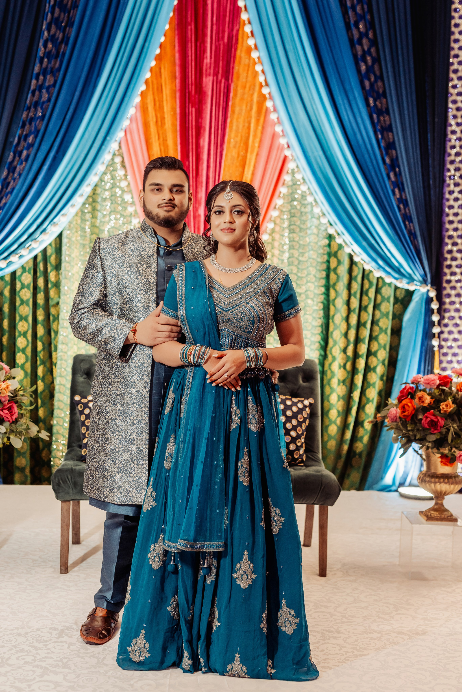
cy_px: 346
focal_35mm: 50
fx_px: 962
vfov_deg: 39.6
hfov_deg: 27.0
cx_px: 231
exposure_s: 1/200
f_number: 2.8
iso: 640
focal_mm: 50
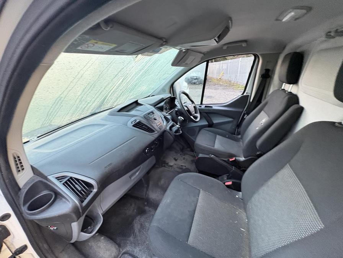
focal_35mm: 14
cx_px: 172
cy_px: 129
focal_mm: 2.22
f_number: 2.2
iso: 500
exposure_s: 1/60
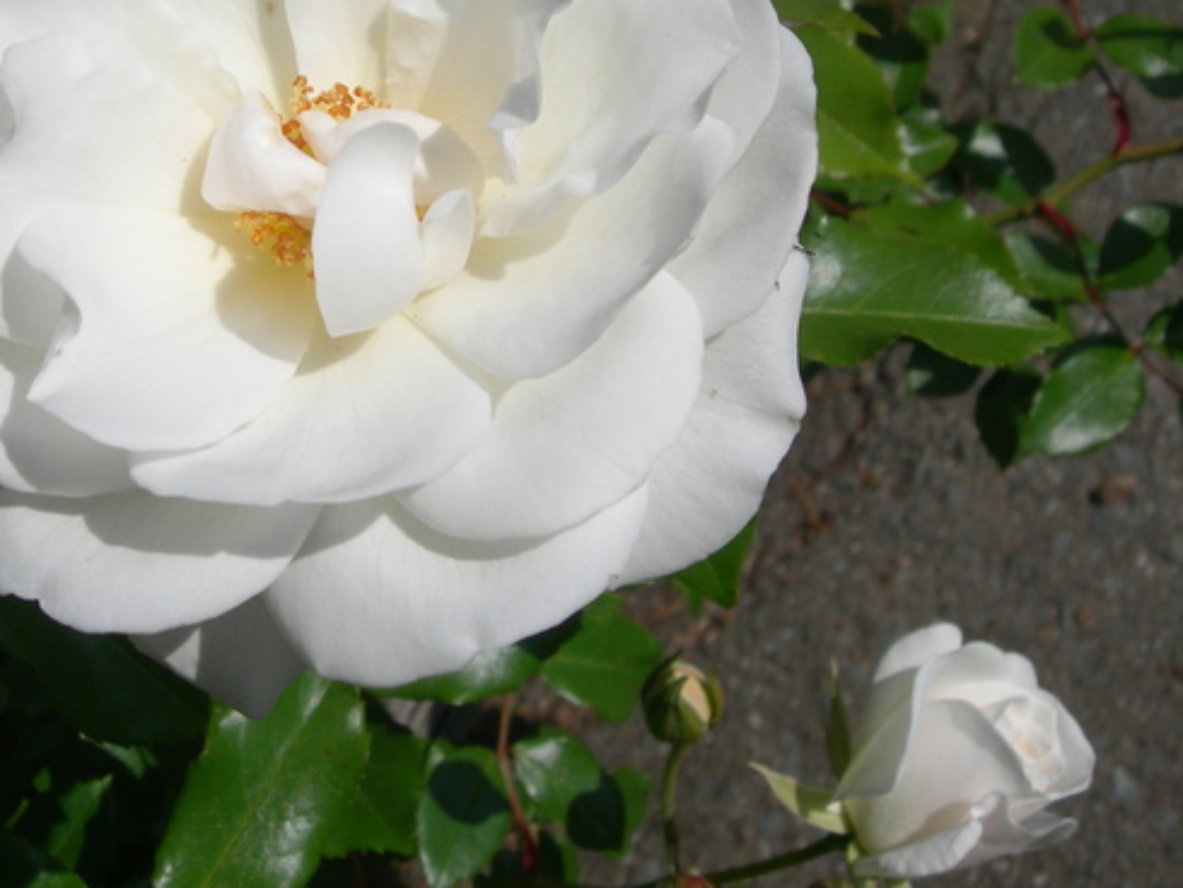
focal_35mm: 62
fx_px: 2120
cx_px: 425
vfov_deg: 23.5
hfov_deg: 31.0
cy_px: 239
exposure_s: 1/1623
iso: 50
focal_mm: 7.8
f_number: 4.8
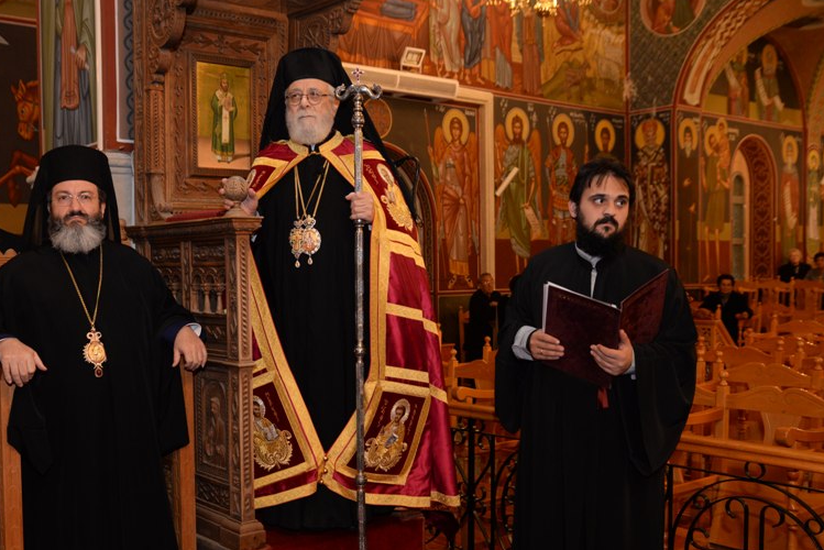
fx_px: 939
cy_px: 309
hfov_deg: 46.9
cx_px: 306
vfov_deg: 32.6
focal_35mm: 41
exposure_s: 1/40
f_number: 5
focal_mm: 32
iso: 1000
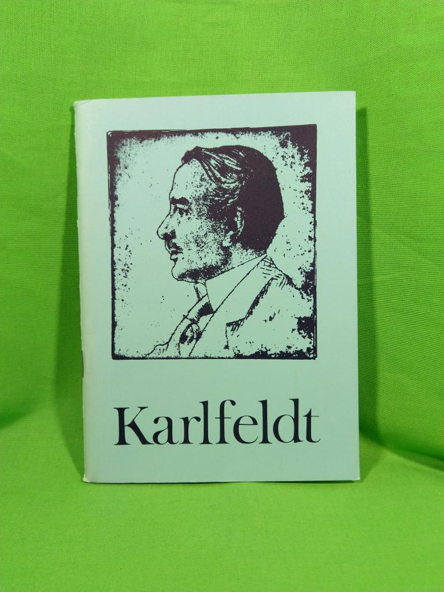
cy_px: 296
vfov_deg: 69.4
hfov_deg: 54.9
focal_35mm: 25
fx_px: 428
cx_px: 222
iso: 100
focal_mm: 4.28
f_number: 1.75
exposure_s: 1/100
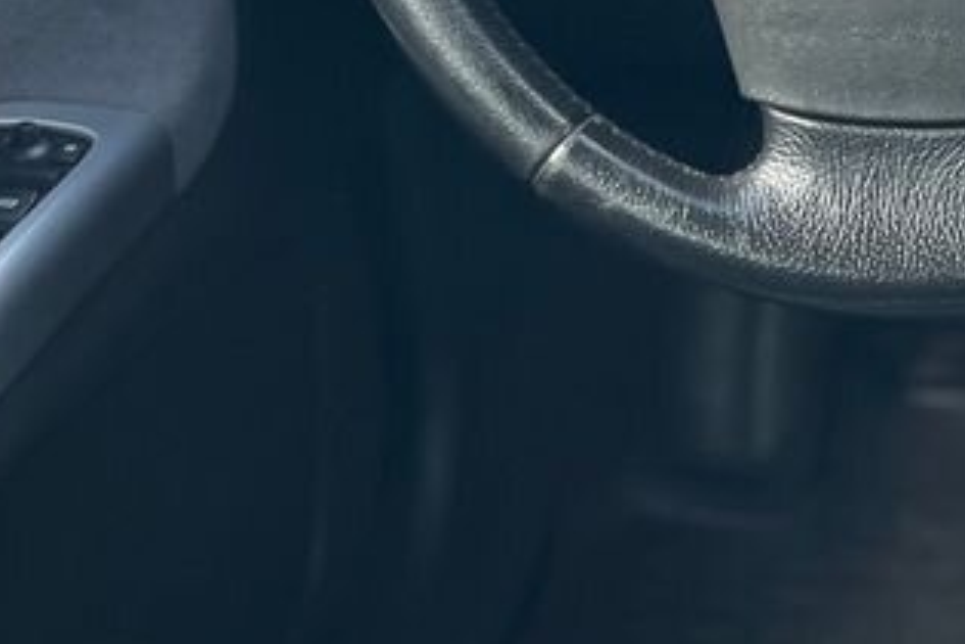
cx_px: 1235
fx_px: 2359
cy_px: -304
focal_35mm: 88
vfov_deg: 14.5
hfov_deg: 21.1
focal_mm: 5.1
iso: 32
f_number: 1.6
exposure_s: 1/126
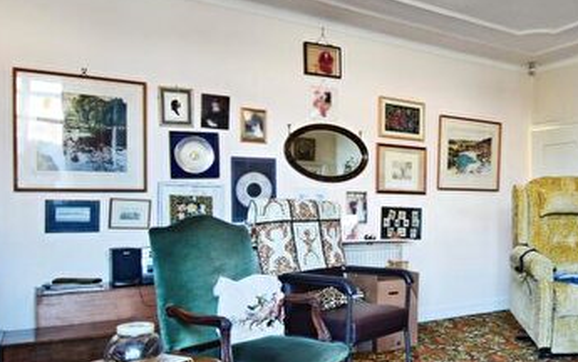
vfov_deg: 40.6
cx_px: 436
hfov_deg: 58.0
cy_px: 194
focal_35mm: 31
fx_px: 489
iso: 640
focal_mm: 10
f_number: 8
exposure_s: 1/8
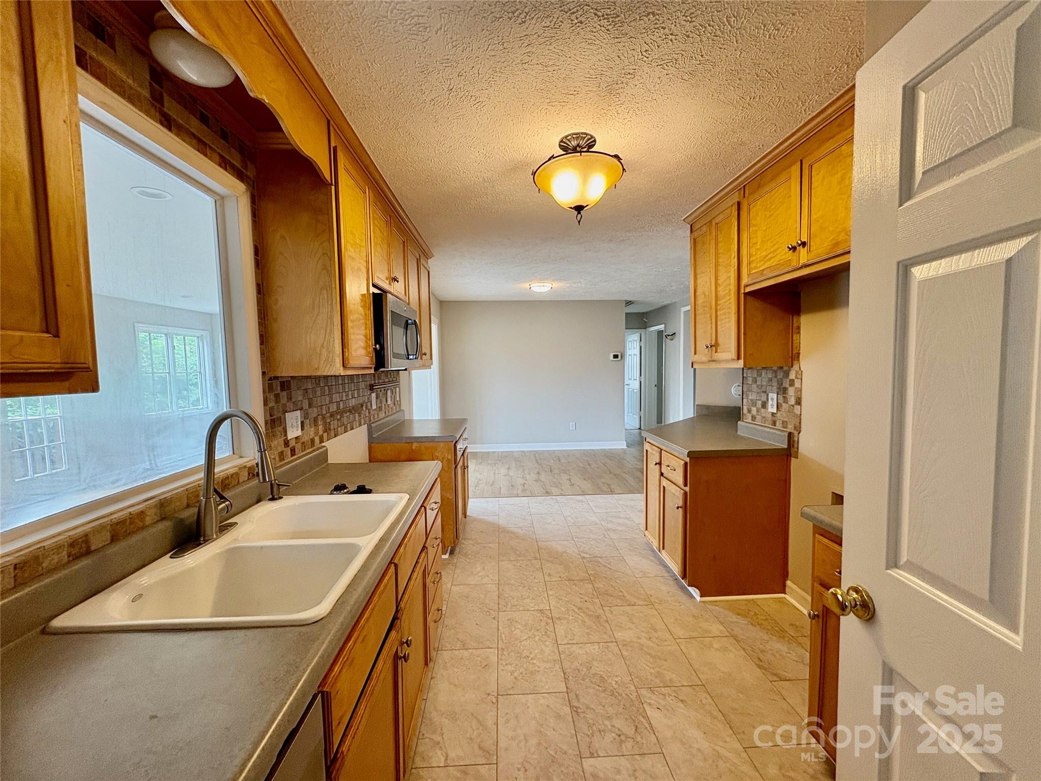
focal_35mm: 14
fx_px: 421
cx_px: 520
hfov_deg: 102.1
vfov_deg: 85.7
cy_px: 390
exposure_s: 1/60
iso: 200
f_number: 2.2
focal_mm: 2.22
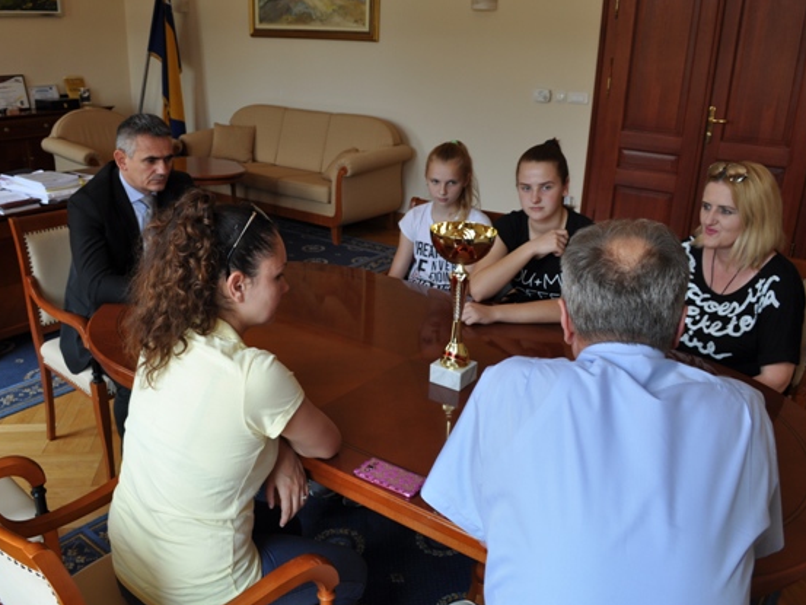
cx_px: 373
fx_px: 699
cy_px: 307
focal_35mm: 30
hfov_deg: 59.9
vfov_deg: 46.8
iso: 200
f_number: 6.3
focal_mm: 18
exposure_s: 1/50
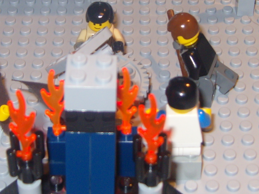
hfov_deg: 19.1
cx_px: 109
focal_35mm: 103
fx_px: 771
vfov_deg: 14.3
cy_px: 45
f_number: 2.8
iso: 100
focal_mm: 7.4
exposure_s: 1/30
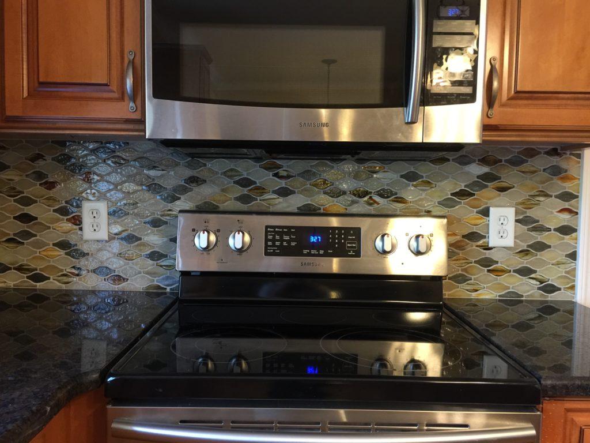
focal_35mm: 29
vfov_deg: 48.2
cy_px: 222
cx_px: 295
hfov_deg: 61.7
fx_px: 494
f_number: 2.2
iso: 100
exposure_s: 1/15
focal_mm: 4.15
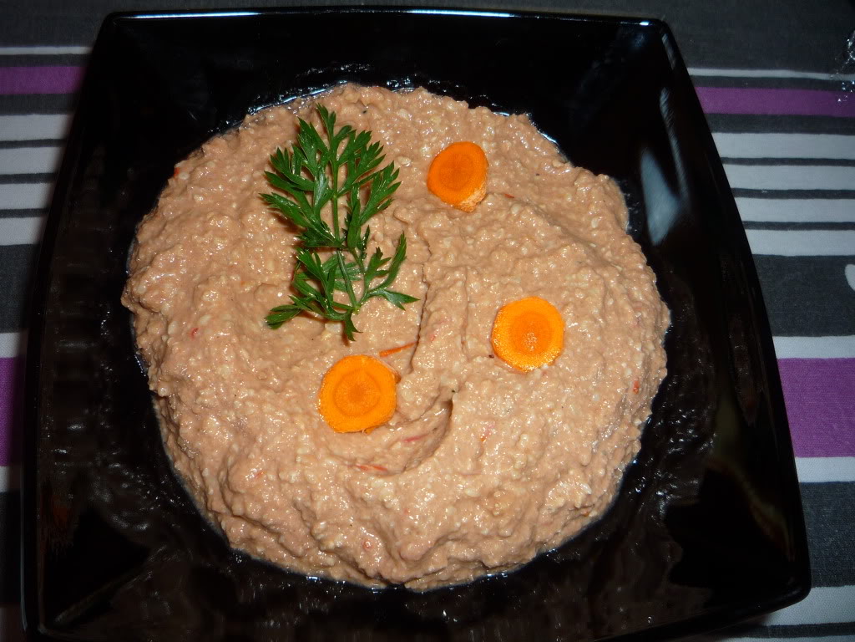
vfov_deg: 46.8
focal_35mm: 30
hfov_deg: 60.0
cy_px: 321
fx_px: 741
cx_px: 428
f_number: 4
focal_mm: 5.2
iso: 100
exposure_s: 1/30
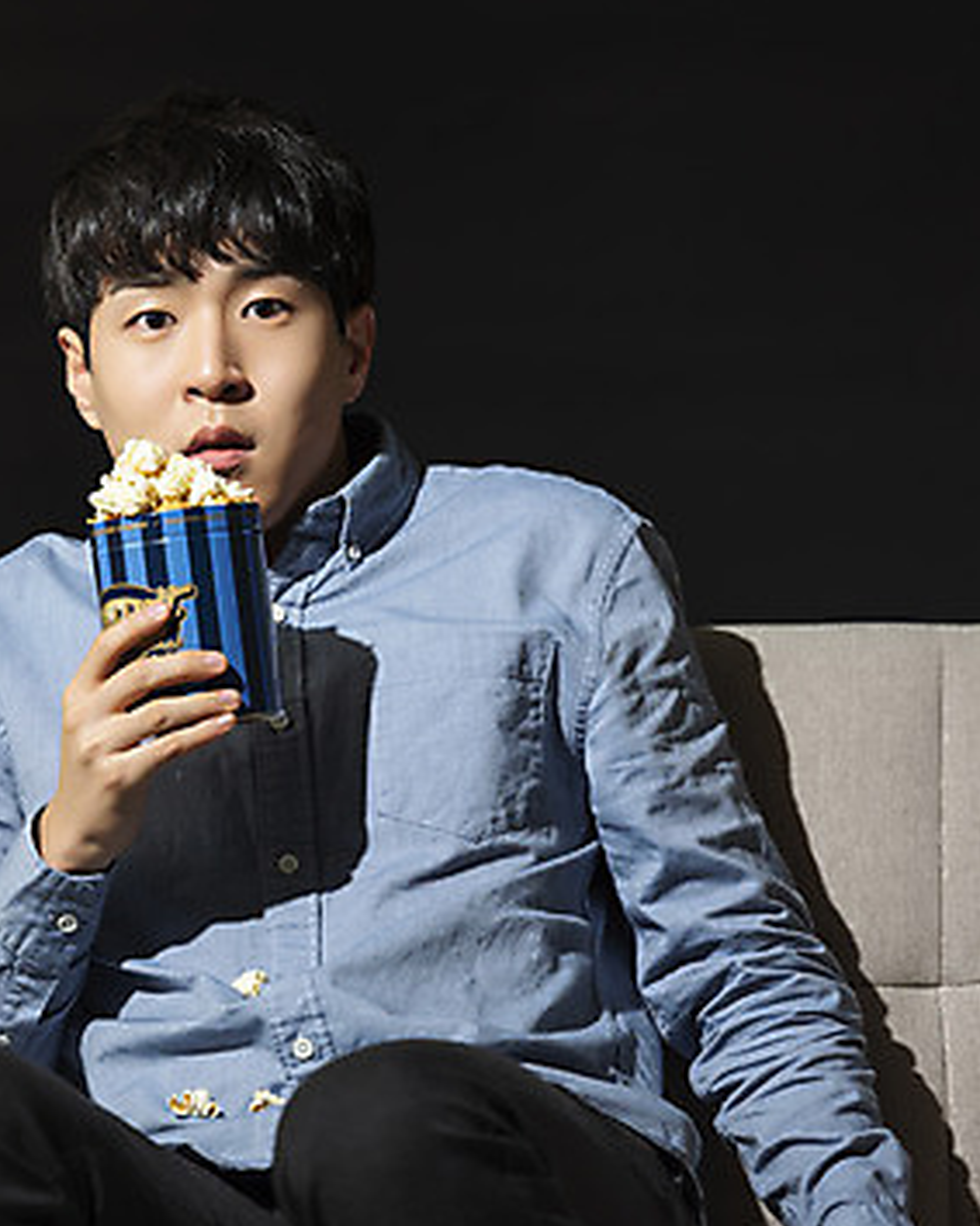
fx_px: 10373
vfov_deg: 6.8
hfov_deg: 5.4
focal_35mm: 286
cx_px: -50
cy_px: 540
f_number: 3.5
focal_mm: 180
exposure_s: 1/125
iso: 100
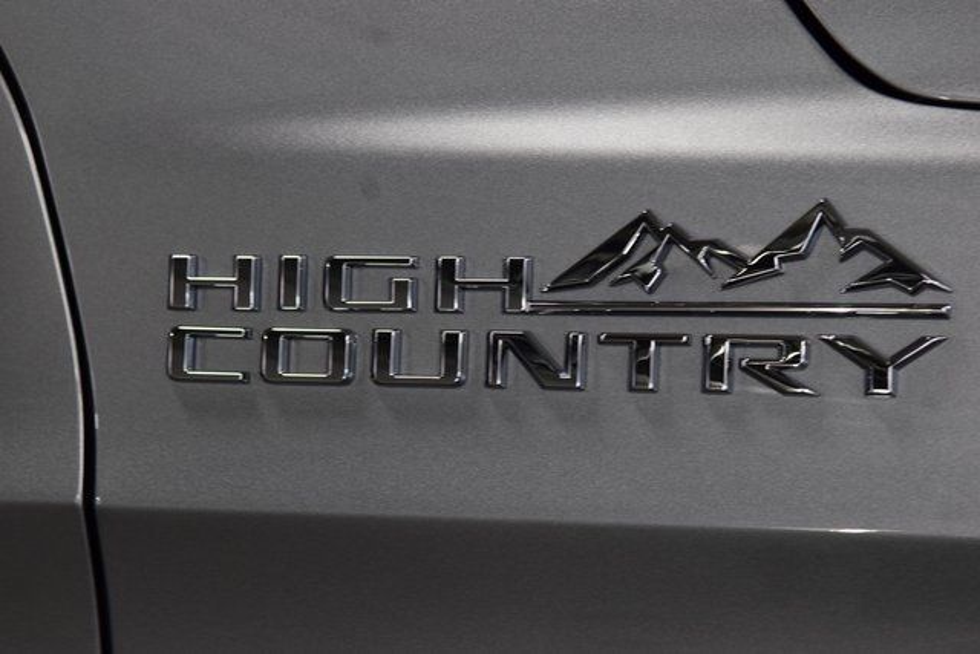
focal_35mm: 98
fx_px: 2655
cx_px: 490
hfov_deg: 20.9
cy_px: 327
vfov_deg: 14.0
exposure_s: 1/30
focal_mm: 65
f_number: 7.1
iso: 560
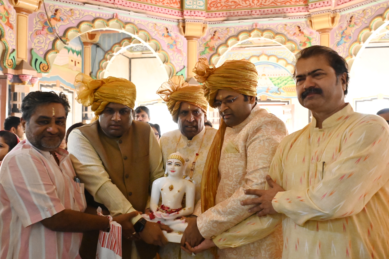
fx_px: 389
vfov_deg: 36.9
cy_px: 130
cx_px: 194
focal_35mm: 36
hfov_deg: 53.1
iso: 10000
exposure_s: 1/125
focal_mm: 24
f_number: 4
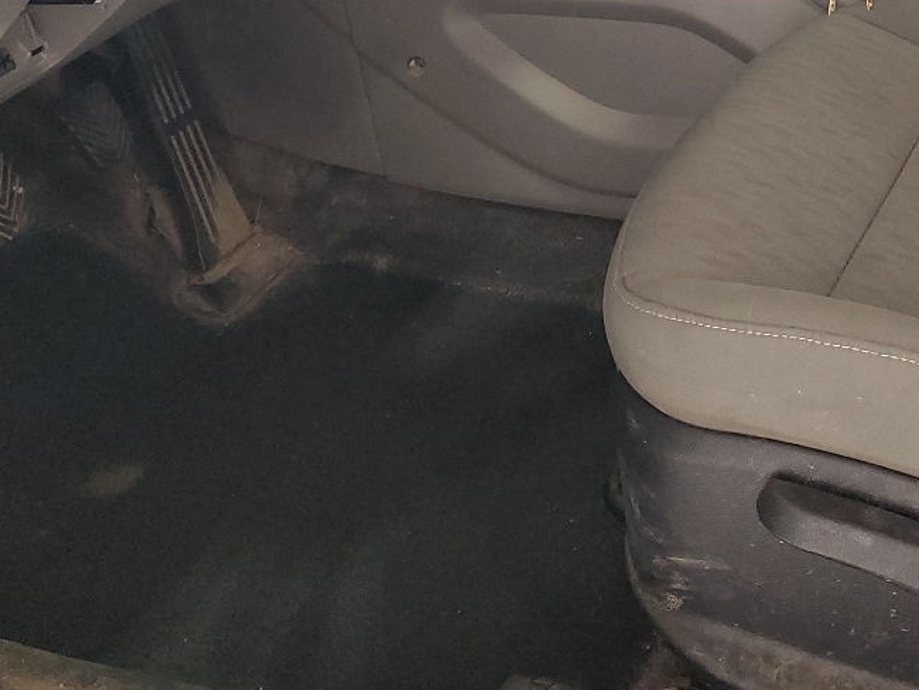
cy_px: -147
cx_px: 854
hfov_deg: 28.9
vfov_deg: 21.3
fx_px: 1700
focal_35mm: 64
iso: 119
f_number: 1.5
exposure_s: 1/60.2
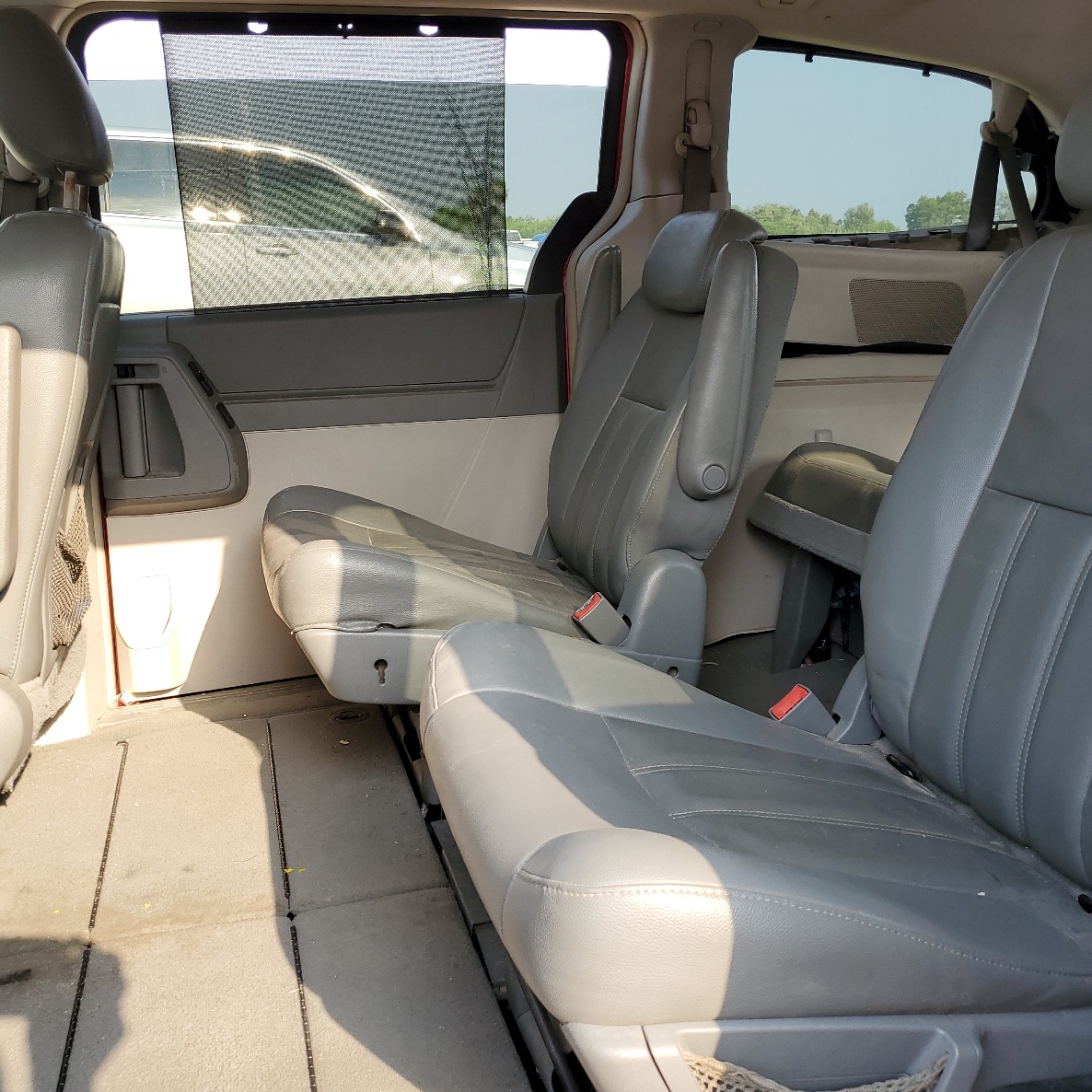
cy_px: 547
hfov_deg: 52.5
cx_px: 561
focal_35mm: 31
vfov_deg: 52.5
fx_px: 1106
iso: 50
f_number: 1.5
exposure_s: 1/385
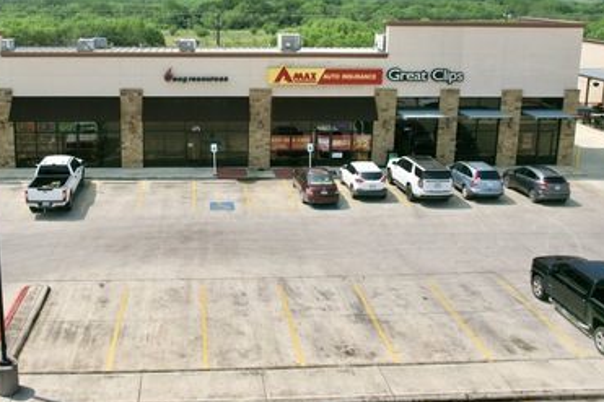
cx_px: 210
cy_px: 111
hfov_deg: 50.0
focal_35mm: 38
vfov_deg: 34.4
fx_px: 637
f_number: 2.8
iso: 110
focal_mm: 8.38
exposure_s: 1/2500
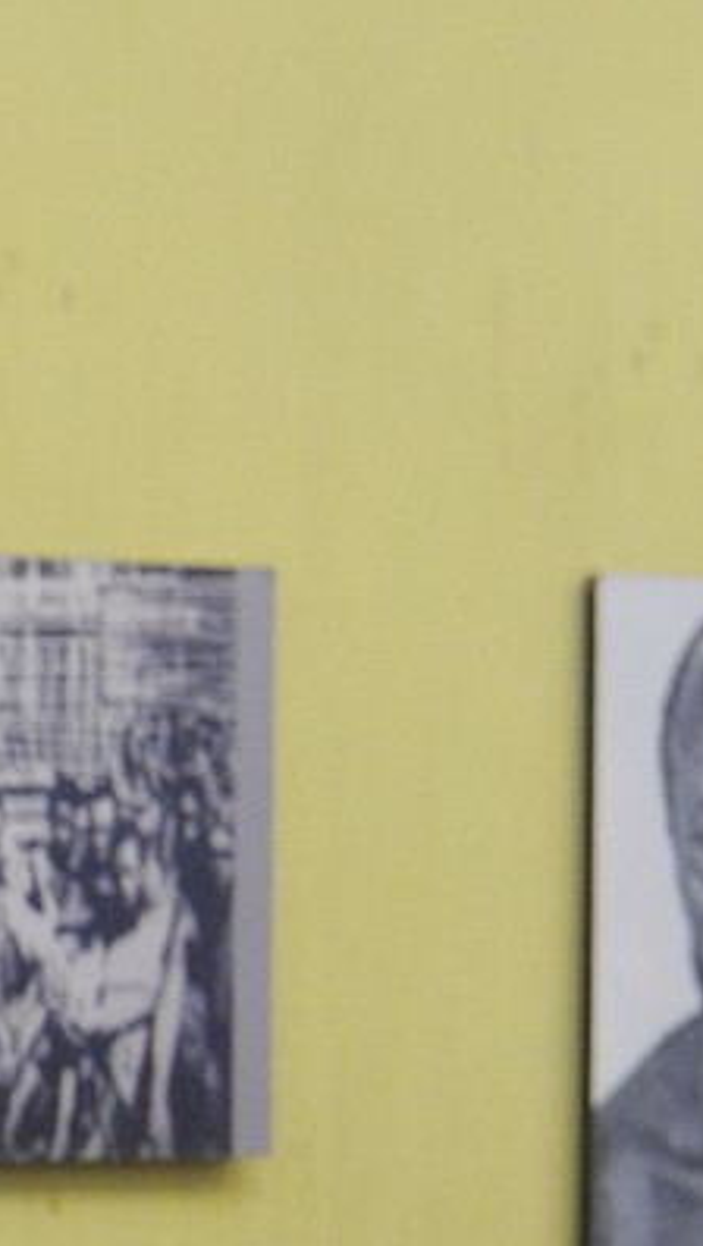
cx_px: -1466
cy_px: 1039
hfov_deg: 4.6
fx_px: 8365
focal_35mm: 253
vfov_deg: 8.5
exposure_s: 1/40
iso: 1600
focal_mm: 60
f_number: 5
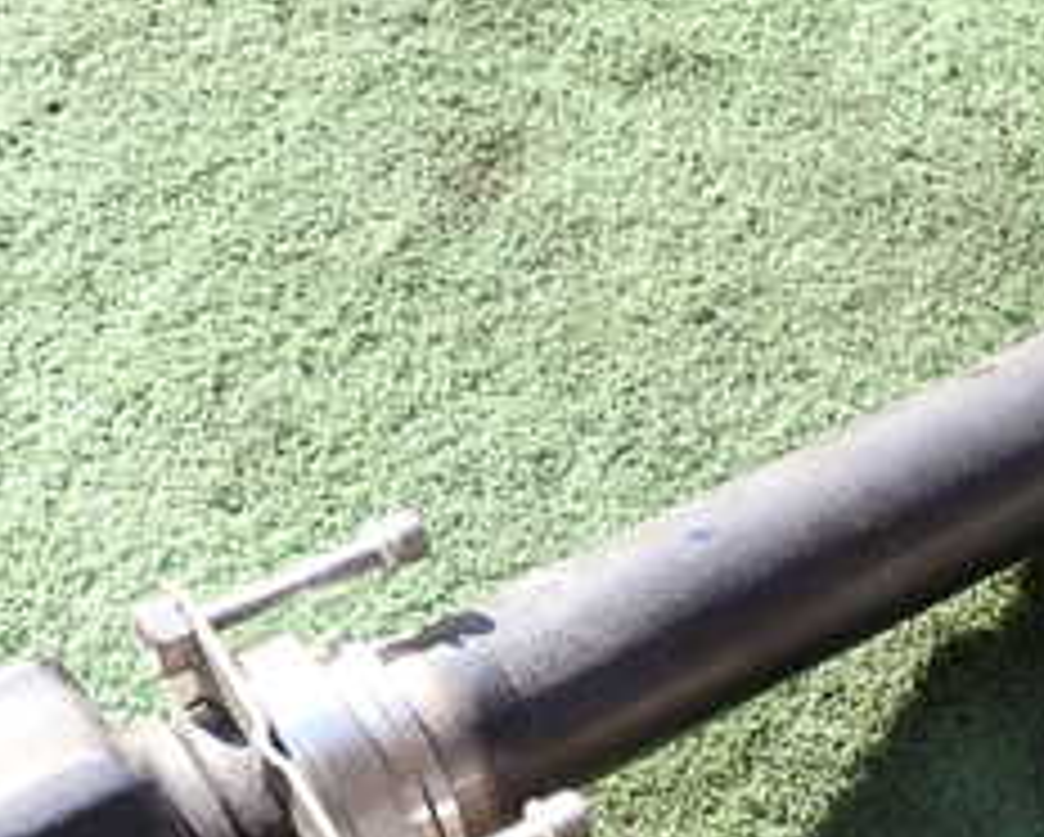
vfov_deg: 23.6
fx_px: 1948
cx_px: 693
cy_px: 742
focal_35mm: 63
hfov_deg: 29.8
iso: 100
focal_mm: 4.5
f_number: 2.8
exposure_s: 1/125
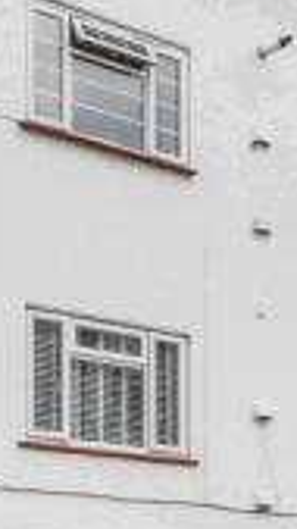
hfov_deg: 13.6
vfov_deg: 23.6
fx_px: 1247
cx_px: 178
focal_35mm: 89
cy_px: 412
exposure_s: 1/250
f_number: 8
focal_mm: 14
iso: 400
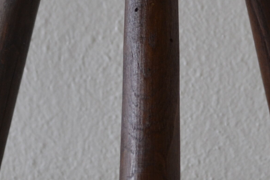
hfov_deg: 15.6
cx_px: 96
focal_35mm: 131
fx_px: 982
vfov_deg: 10.3
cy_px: -19
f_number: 4
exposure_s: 1/50
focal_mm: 22
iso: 400
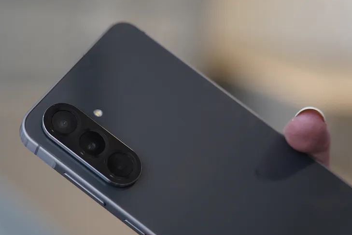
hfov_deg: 18.4
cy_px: 113
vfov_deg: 12.4
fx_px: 1086
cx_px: 143
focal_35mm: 111
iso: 640
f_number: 4
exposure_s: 1/100
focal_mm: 92
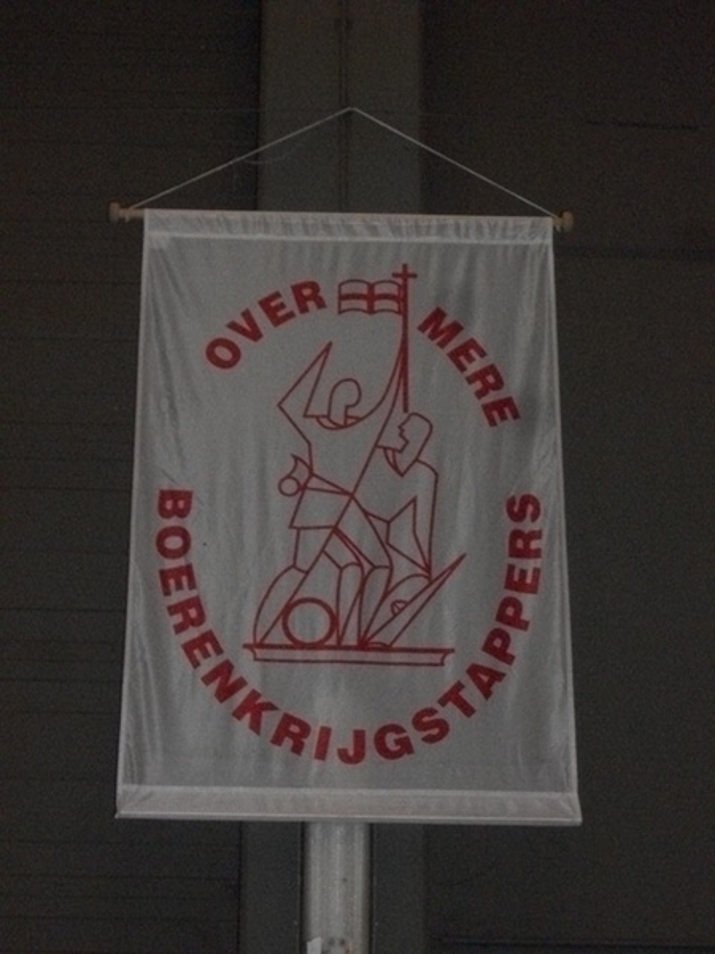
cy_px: 477
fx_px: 2644
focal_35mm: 96
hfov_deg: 15.4
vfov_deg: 20.4
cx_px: 358
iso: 640
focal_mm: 17.1
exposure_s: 1/250
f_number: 5.2
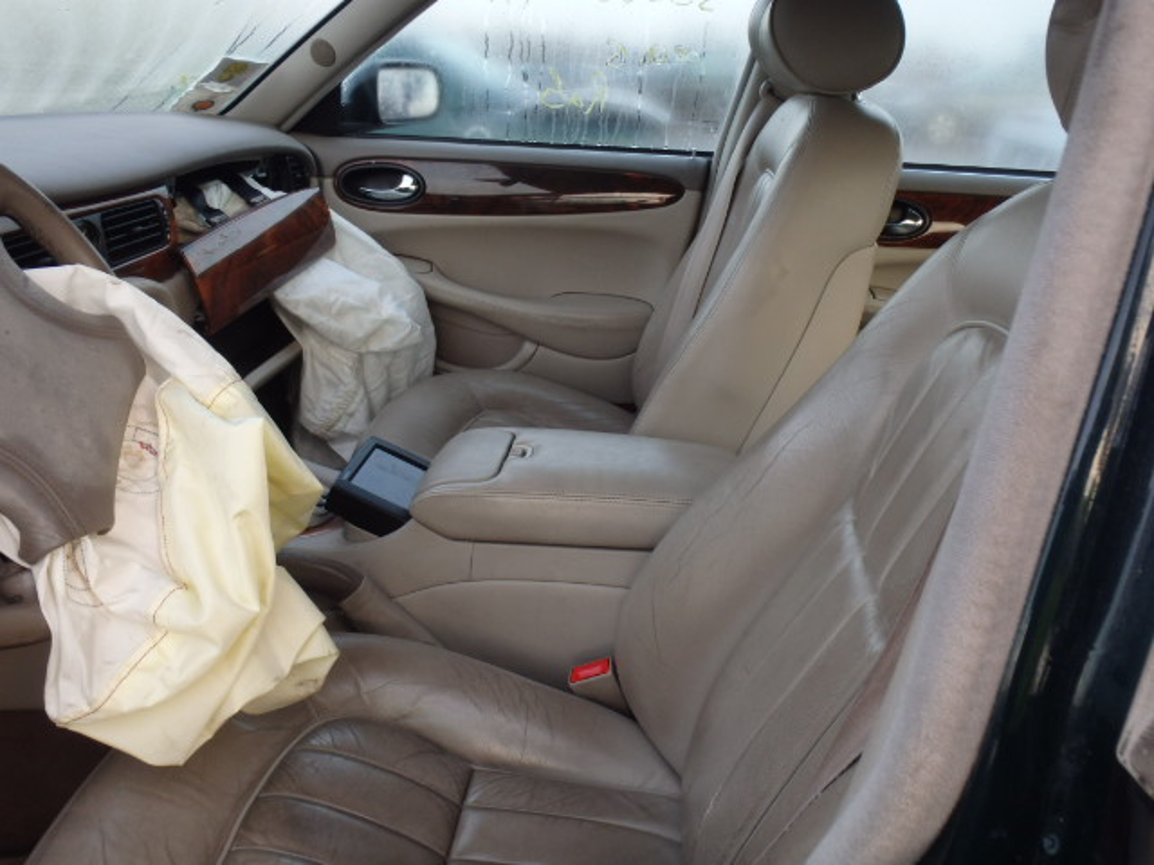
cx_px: 577
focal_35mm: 28
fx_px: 933
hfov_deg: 63.4
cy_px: 432
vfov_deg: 49.7
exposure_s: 1/60
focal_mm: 5
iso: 160
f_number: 3.9
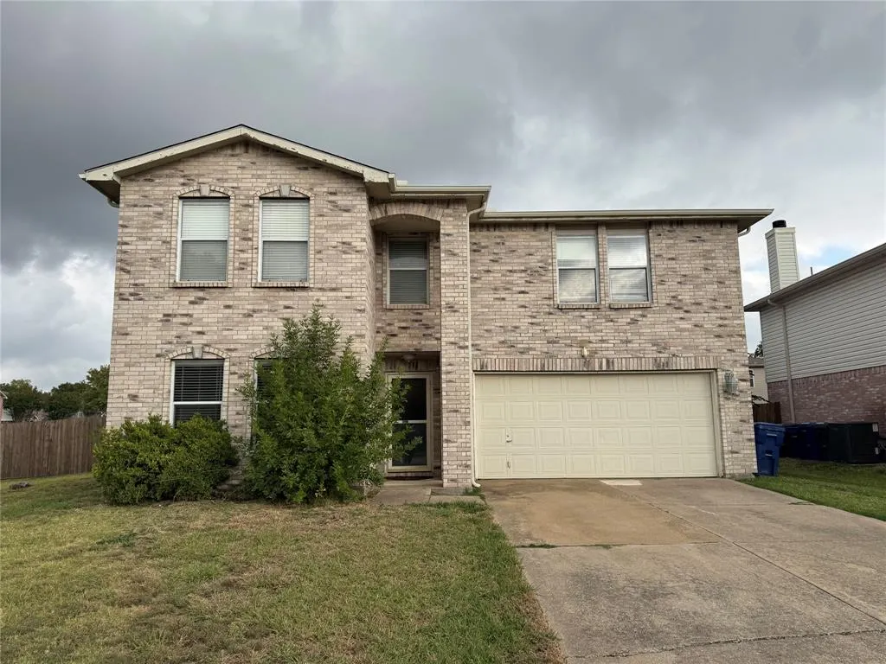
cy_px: 332
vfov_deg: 56.8
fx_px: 614
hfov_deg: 71.6
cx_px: 443
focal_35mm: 24
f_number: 1.78
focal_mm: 6.76
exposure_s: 1/1597
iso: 80
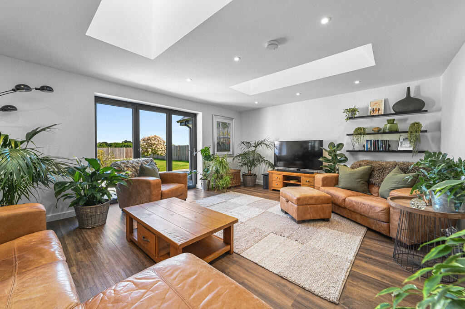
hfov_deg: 104.3
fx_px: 181
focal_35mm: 14
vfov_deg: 81.1
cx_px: 232
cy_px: 154
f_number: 8
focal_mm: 14
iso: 400
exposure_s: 1/8
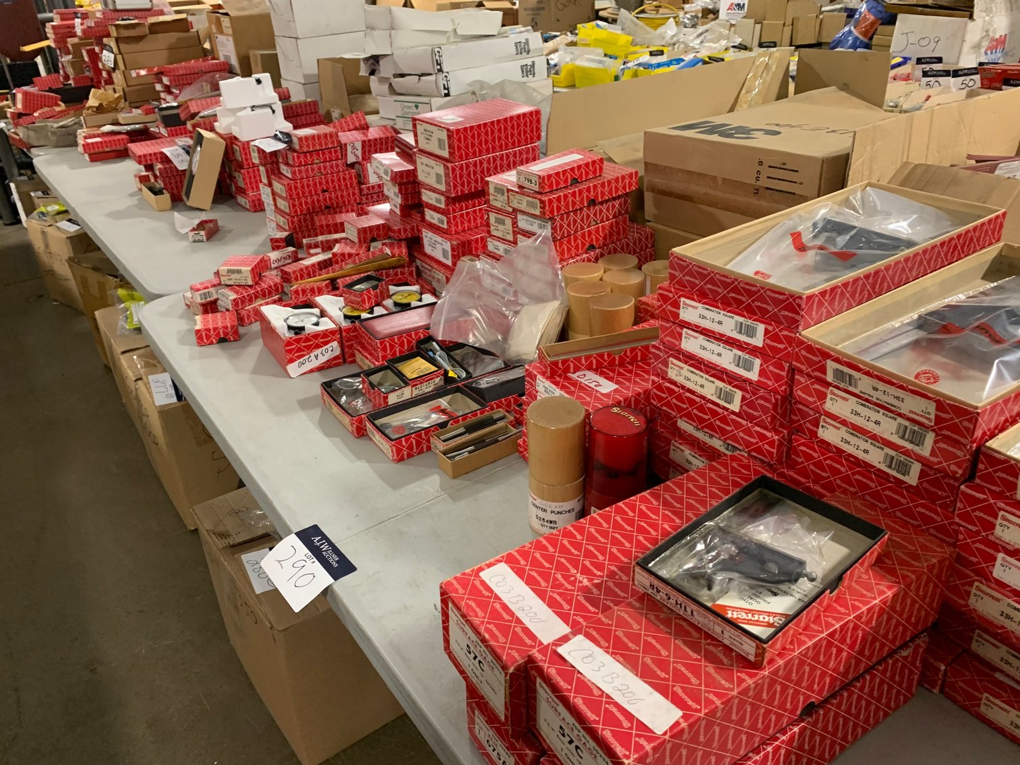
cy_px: 382
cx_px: 510
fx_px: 766
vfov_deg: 53.1
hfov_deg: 67.3
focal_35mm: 26
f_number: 1.8
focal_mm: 4.25
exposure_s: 1/60
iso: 200
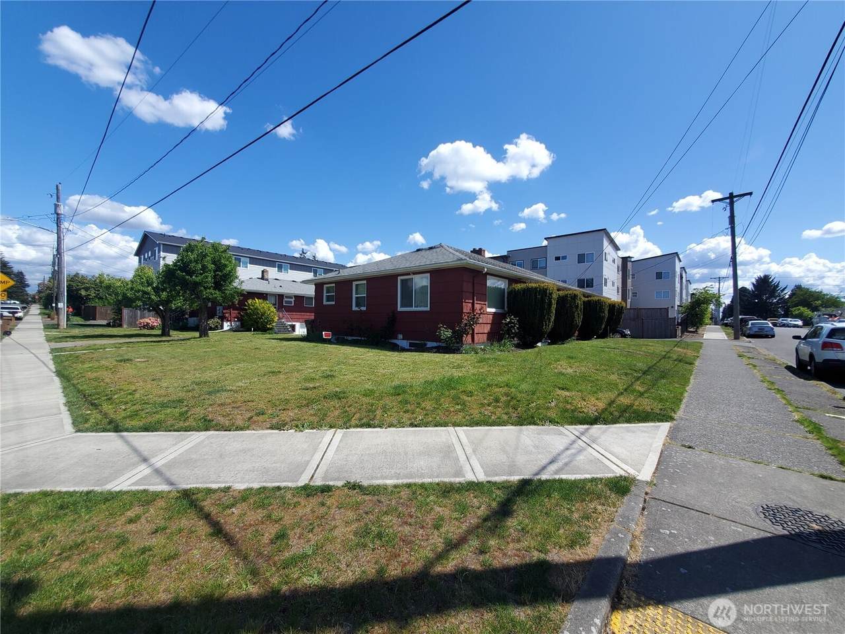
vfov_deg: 89.9
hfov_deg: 106.2
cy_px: 317
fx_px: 317
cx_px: 422
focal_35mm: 13
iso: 50
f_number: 2.2
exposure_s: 1/1135
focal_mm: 1.8
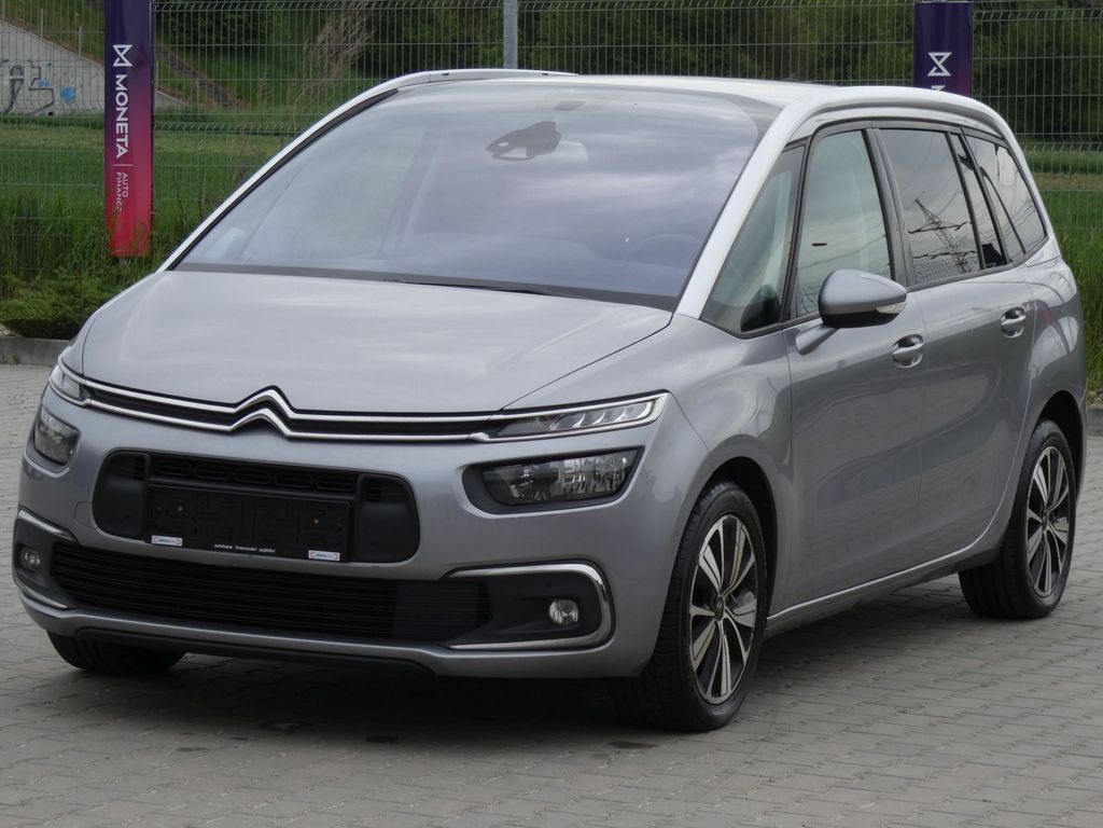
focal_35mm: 125
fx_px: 3983
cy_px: 414
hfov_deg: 15.8
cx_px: 552
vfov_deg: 11.9
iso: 80
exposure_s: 1/250
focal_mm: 22.4
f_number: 5.6
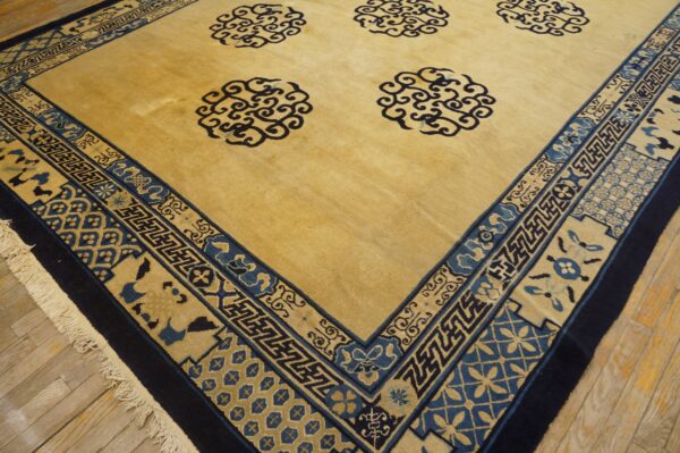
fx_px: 510
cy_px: 226
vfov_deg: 47.9
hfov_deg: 67.4
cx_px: 340
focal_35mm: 27
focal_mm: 18
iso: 800
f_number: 4
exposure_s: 1/60
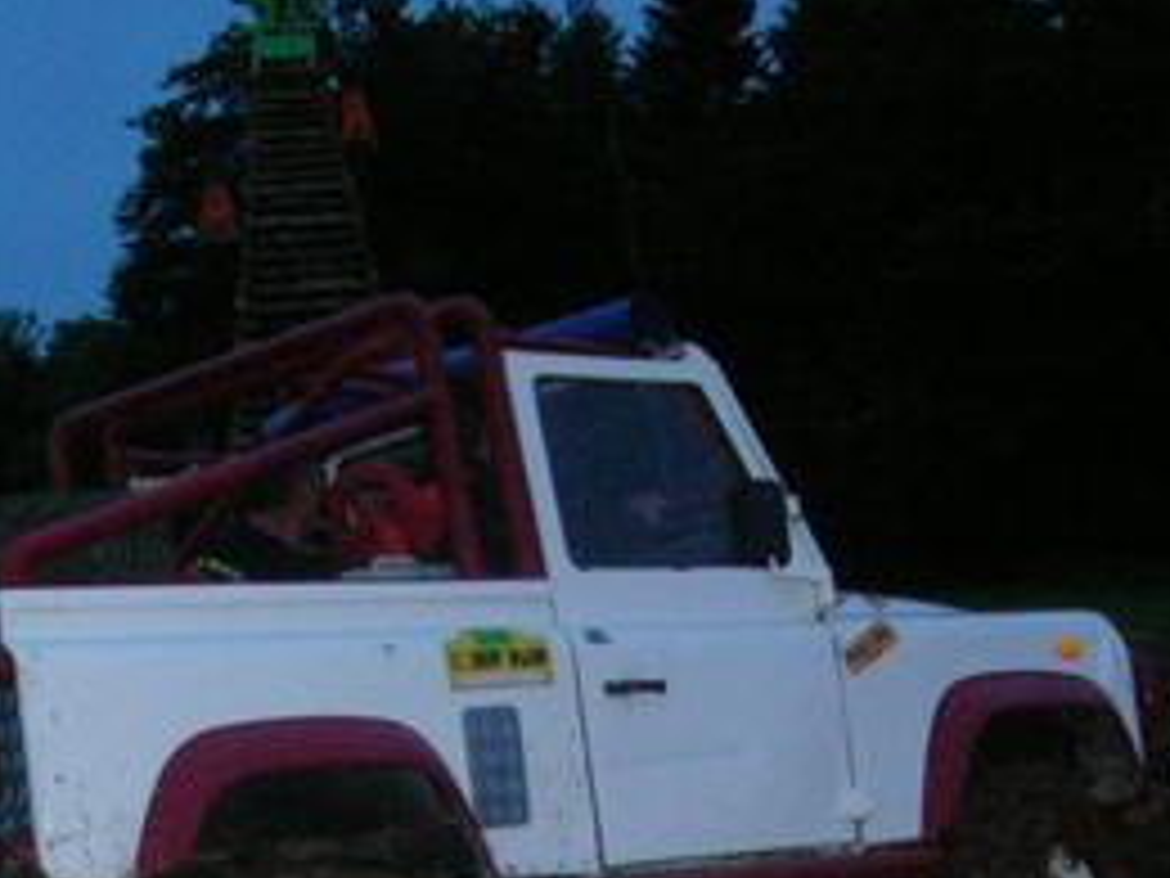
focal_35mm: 86
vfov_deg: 16.5
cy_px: 1040
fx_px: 2907
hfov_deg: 22.7
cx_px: 486
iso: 200
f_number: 2.8
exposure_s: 1/60.1
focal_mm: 5.8
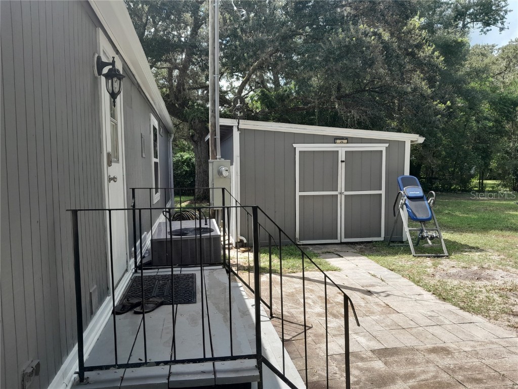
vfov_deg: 51.4
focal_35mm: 27
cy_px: 194
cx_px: 259
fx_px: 404
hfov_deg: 65.3
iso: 40
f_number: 1.8
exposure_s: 1/160
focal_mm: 4
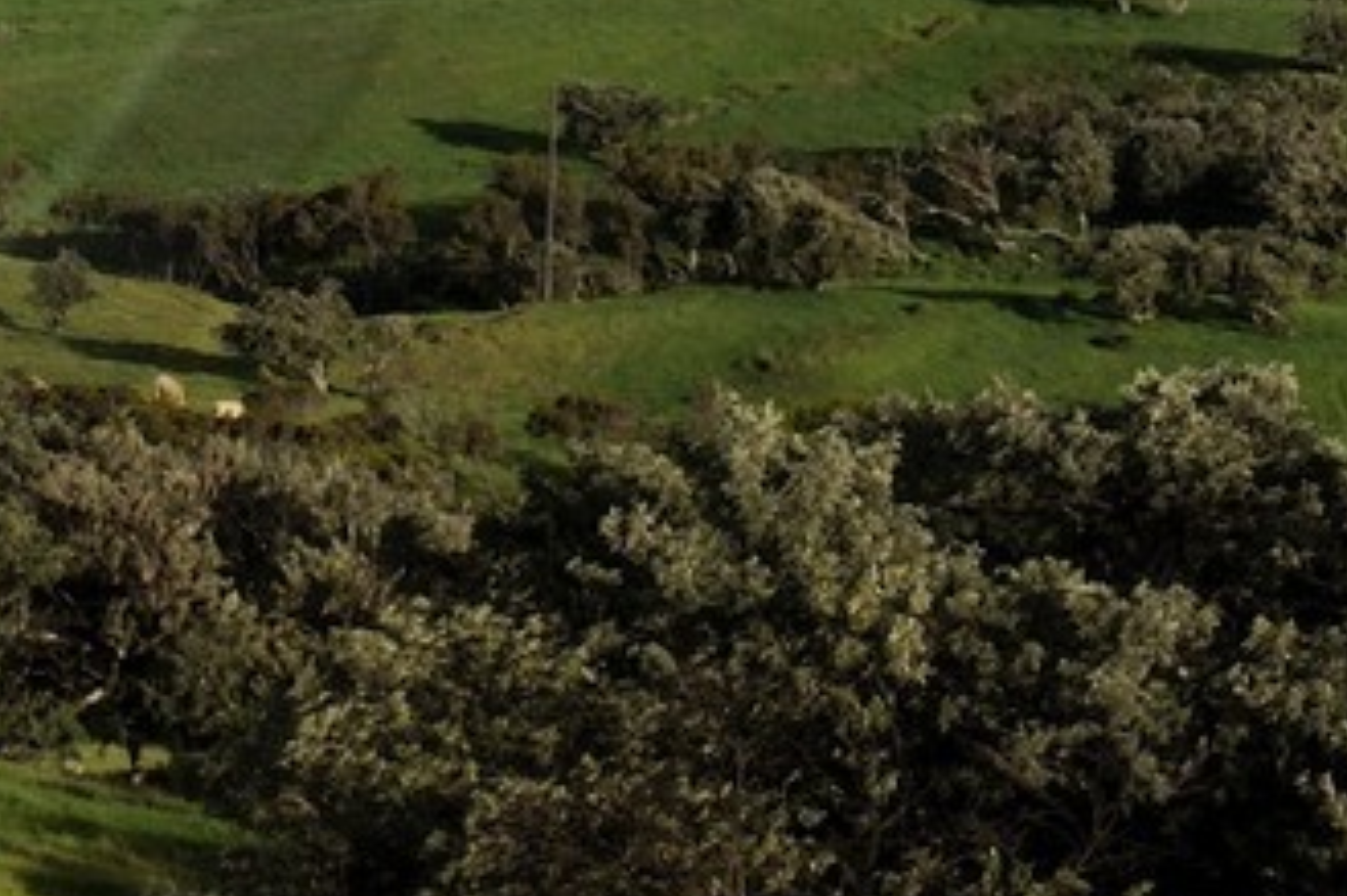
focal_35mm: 243
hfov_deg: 8.2
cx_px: -1105
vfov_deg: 5.5
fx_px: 9087
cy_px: -790
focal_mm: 50
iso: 400
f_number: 22
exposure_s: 1/160
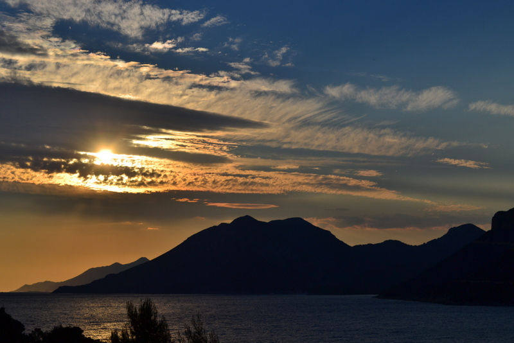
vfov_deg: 21.6
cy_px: 172
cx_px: 257
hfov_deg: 31.9
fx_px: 900
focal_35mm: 63
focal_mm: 42
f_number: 11
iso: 125
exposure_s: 1/500
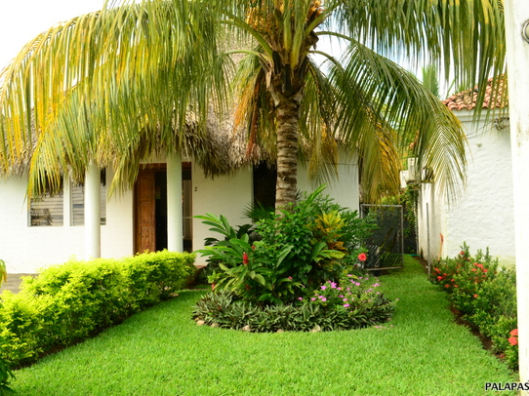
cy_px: 199
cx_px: 233
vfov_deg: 41.8
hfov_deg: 53.8
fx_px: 519
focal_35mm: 34
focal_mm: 20
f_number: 8
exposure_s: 1/90
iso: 320
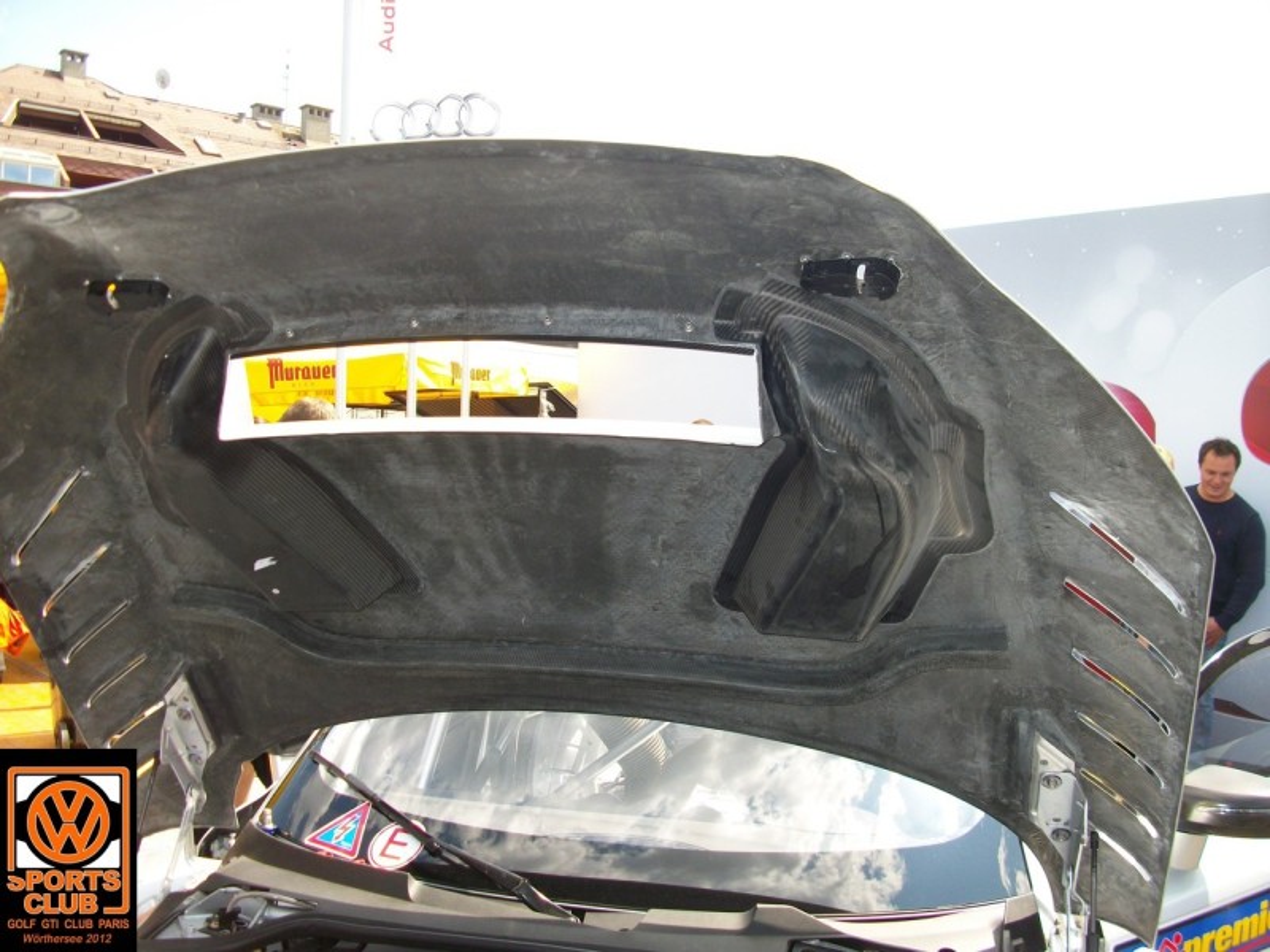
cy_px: 476
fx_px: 1247
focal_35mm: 34
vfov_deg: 41.8
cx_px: 635
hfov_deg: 54.0
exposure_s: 1/360
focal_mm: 5.7
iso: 80
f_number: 2.9
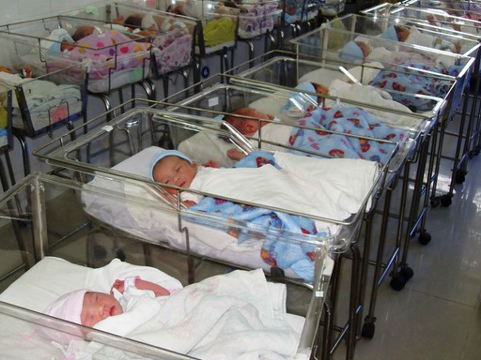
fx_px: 542
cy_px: 177
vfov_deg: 36.8
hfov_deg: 47.9
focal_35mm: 39
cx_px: 240
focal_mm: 6.3
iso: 100
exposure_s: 1/45
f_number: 2.8
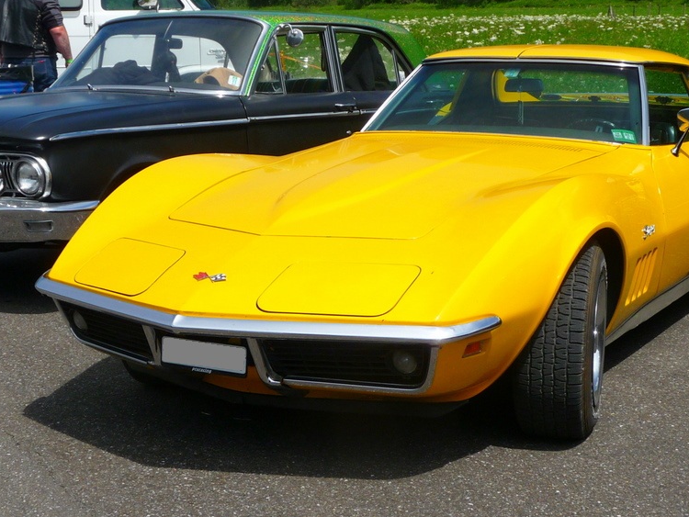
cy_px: 287
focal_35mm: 64
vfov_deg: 22.9
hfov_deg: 30.2
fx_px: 1274
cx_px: 365
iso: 100
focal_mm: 8
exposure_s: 1/250
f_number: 10
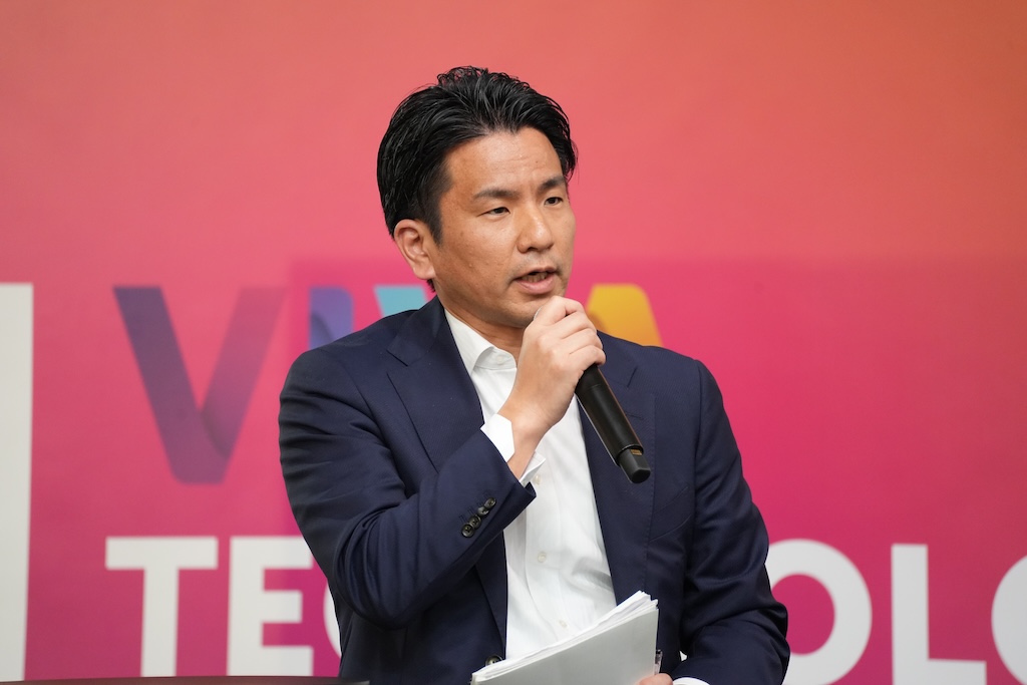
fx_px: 8559
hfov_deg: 6.9
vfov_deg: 4.6
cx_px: 514
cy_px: 342
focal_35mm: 300
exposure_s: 1/100
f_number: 6.3
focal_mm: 300
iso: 4000
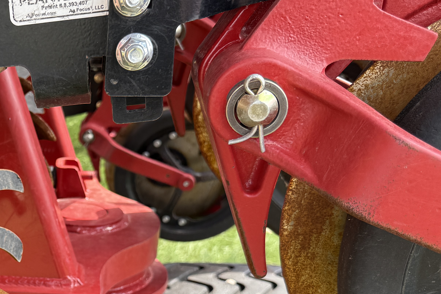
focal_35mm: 59
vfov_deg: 22.6
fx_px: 723
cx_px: -24
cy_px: 250
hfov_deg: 30.8
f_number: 1.78
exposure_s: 1/323
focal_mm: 6.76
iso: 80
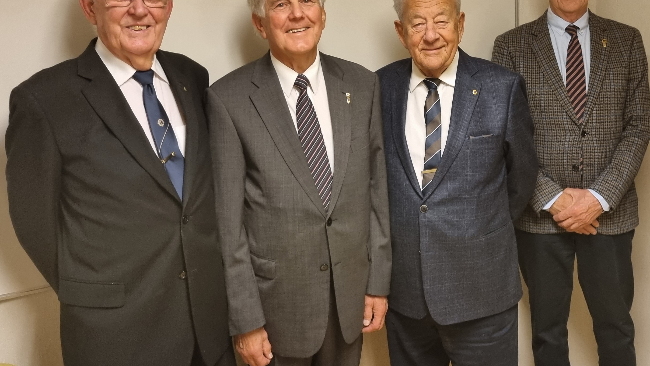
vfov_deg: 28.6
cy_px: 92
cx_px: 423
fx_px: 707
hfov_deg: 48.7
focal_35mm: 41
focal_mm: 5.4
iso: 320
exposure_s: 1/50
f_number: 1.8
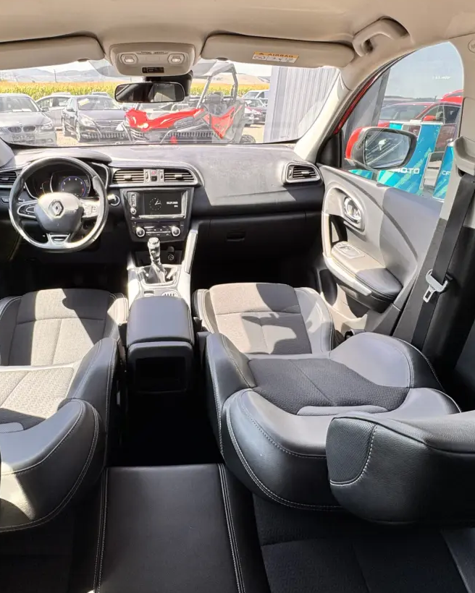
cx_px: 175
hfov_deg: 58.0
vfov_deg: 70.3
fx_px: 422
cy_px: 300
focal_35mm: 24
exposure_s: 1/99
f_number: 2.2
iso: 40
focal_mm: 2.22
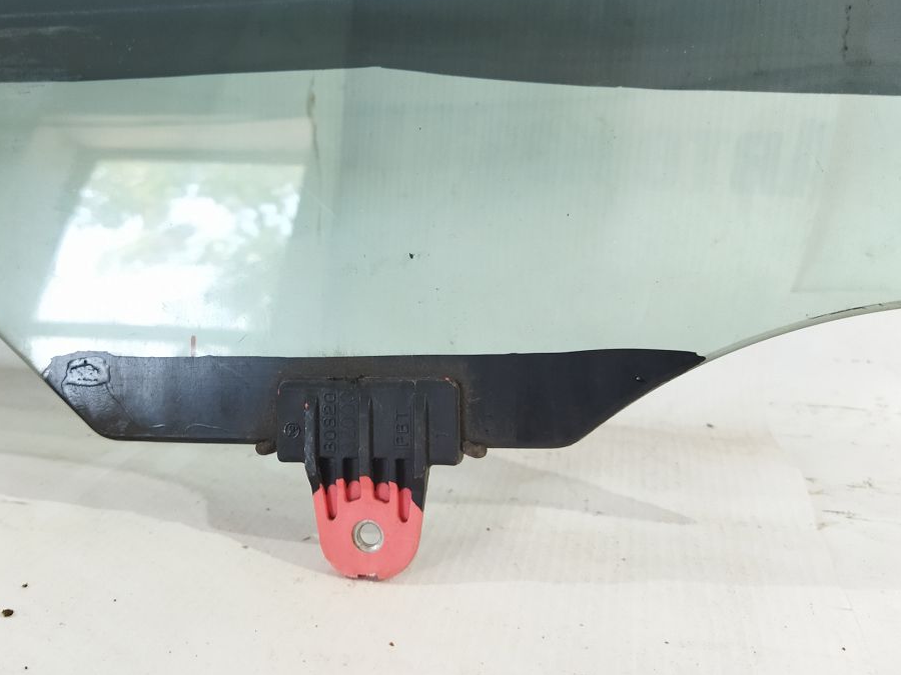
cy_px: 311
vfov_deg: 39.6
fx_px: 937
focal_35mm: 36
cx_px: 349
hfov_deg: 50.9
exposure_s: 1/50
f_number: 1.79
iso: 231
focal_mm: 4.71
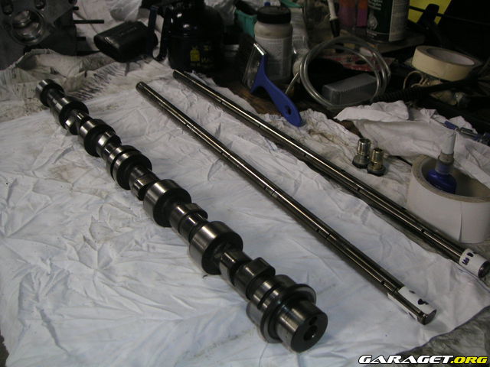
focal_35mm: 38
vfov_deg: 37.7
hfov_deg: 49.0
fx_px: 538
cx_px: 245
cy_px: 184
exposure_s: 1/30
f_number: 2.8
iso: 100
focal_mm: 6
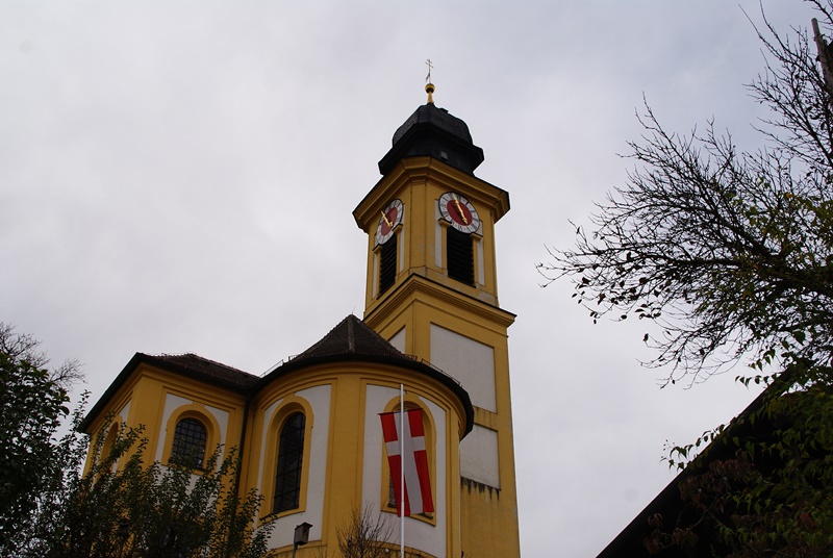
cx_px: 416
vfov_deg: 32.0
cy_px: 279
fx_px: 973
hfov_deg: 46.3
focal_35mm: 42
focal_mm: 28
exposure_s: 1/160
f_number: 8
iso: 200
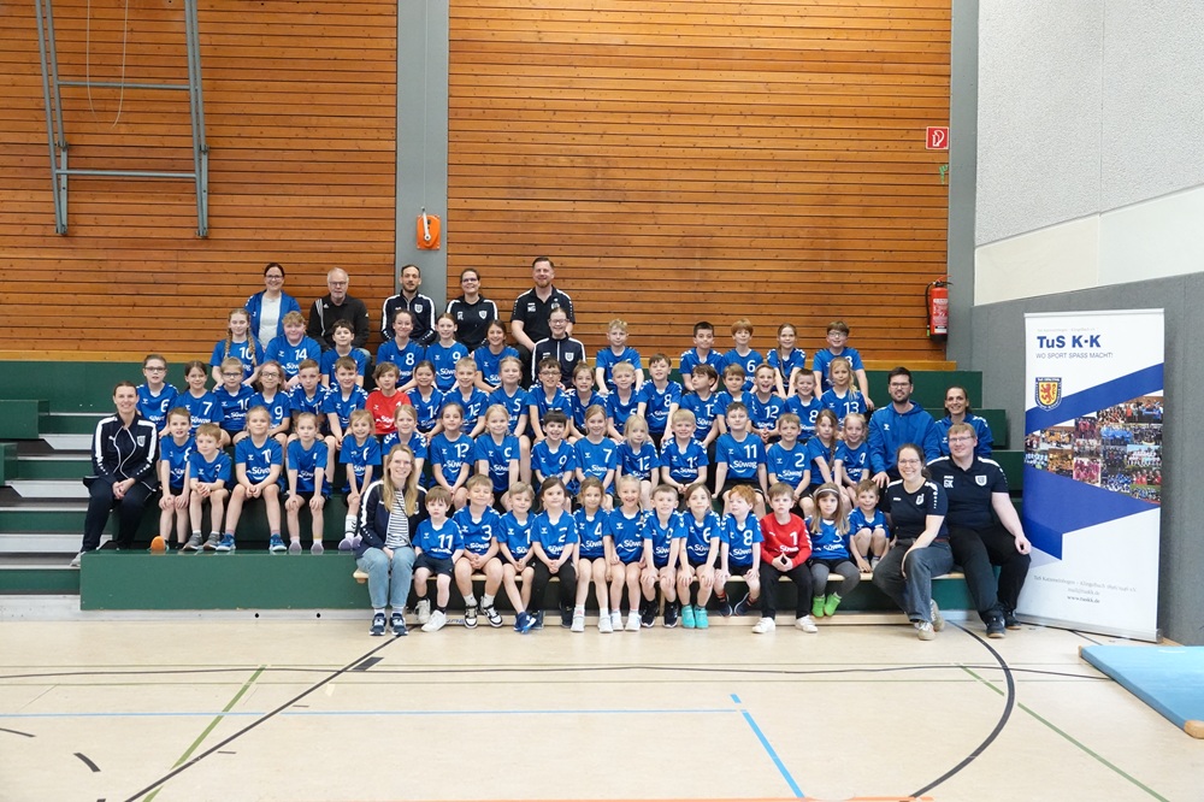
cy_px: 401
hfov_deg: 47.4
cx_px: 602
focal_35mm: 41
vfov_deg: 32.6
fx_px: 1371
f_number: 3.2
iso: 3200
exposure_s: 1/250
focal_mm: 15.17
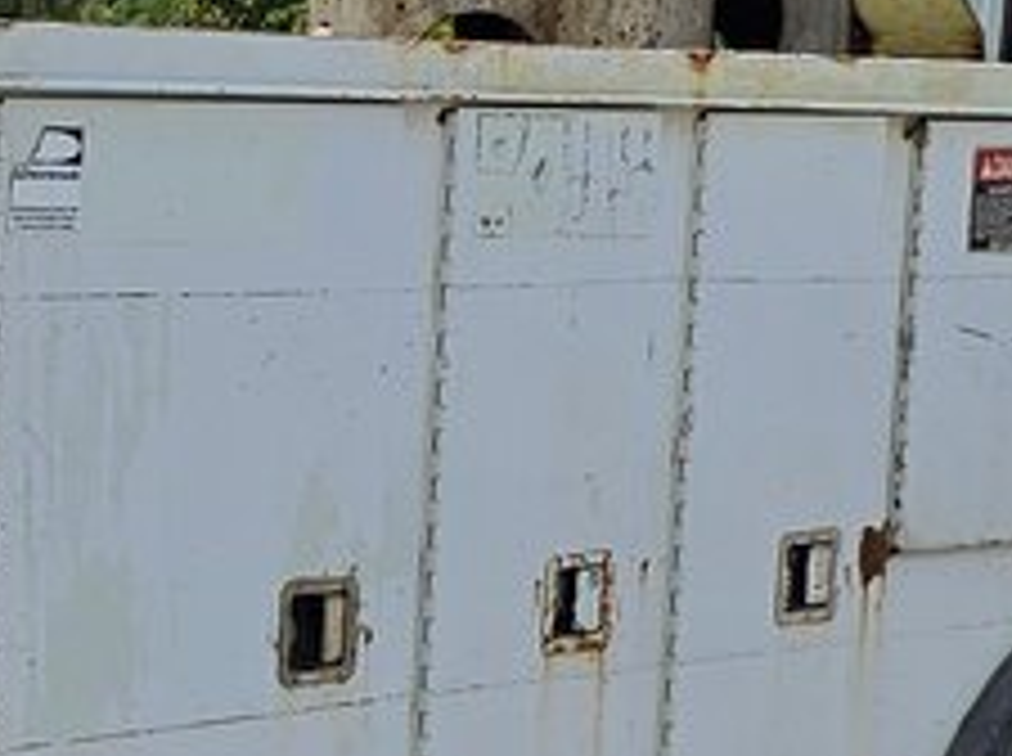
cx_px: -654
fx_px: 4524
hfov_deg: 12.0
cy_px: 934
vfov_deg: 9.4
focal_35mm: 155
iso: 10
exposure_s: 1/1005
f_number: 1.7
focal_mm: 6.3
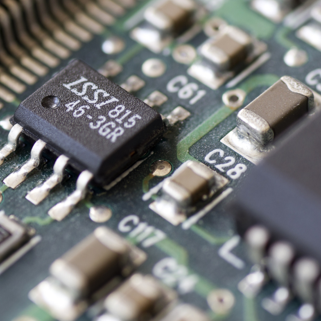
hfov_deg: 7.1
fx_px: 2591
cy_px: 161
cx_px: 20
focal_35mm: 247
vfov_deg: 7.1
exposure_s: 1/3.33
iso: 200
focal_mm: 90
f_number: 6.3
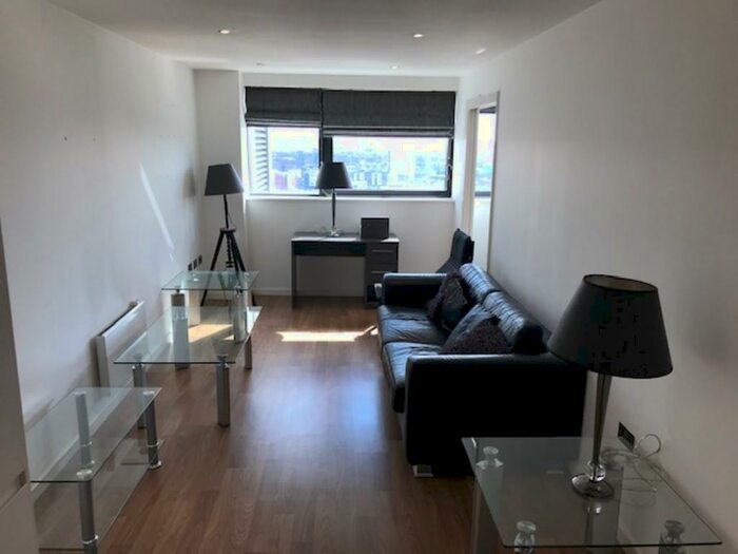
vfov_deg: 49.7
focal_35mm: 28
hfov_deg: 63.4
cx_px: 369
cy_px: 277
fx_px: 597
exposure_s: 1/102
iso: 20
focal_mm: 3.99
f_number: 1.8
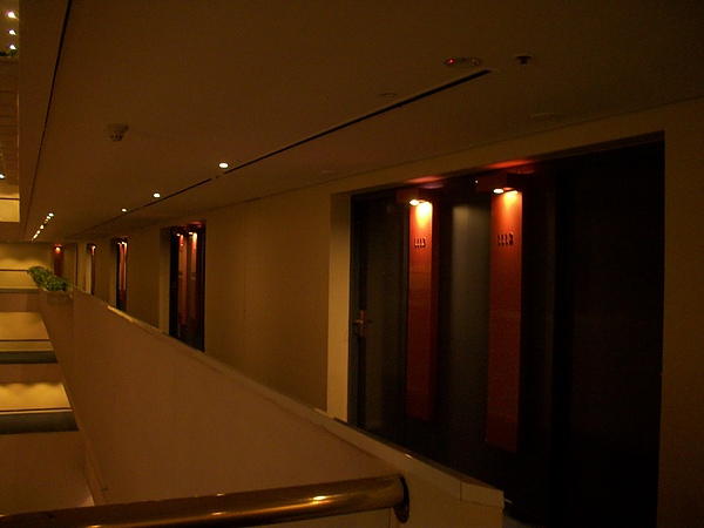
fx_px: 712
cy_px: 264
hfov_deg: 52.6
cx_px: 352
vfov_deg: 40.7
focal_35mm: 35
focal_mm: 6.3
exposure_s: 1/8
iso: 250
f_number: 3.1
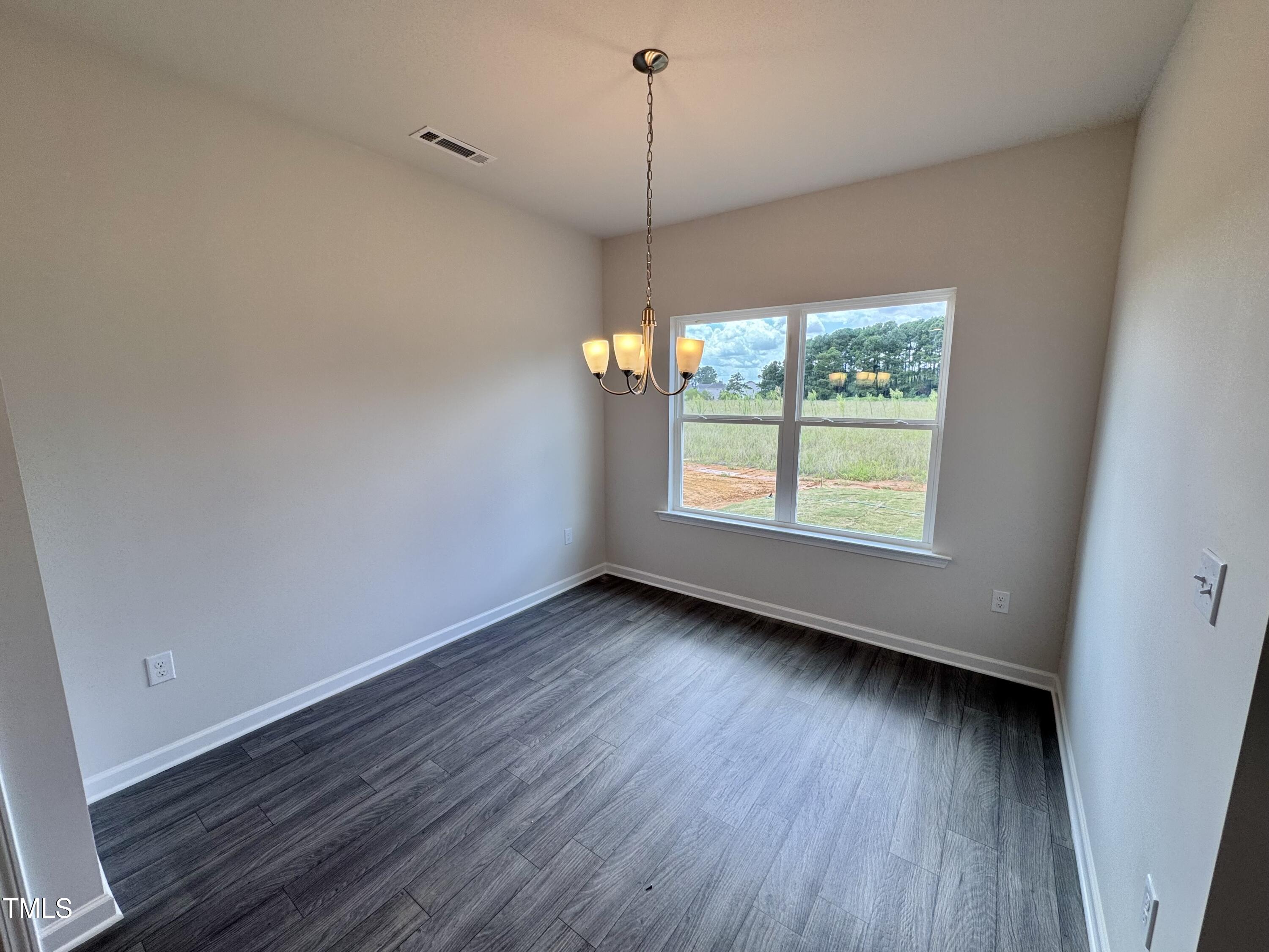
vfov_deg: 85.7
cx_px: 634
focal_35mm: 14
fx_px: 513
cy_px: 476
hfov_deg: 102.1
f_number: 2.2
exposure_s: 1/180
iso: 40
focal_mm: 2.22
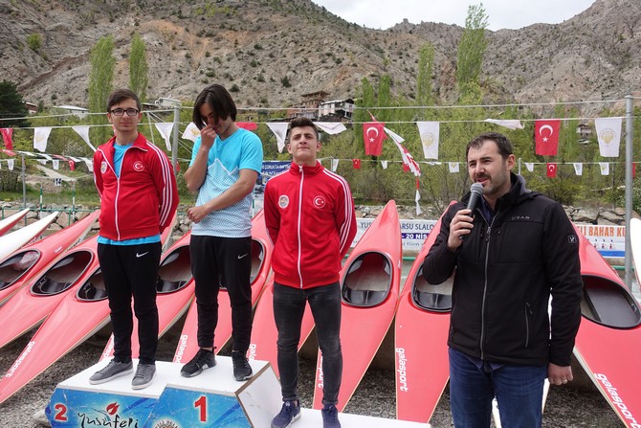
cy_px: 214
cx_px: 320
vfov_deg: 45.0
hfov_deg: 63.6
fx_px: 516
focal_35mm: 29
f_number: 2.8
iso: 125
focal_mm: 10.81
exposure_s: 1/1600
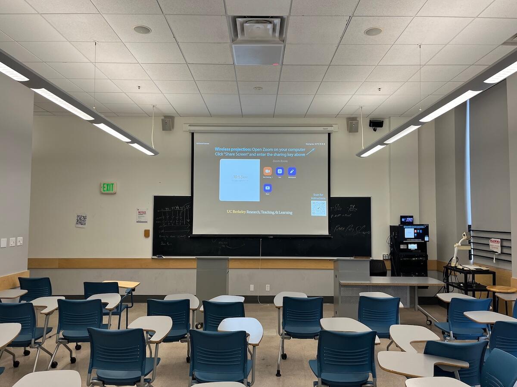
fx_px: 388
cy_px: 194
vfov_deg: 53.1
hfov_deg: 67.3
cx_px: 258
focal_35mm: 26
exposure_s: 1/90
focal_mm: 5.1
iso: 80
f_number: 1.6
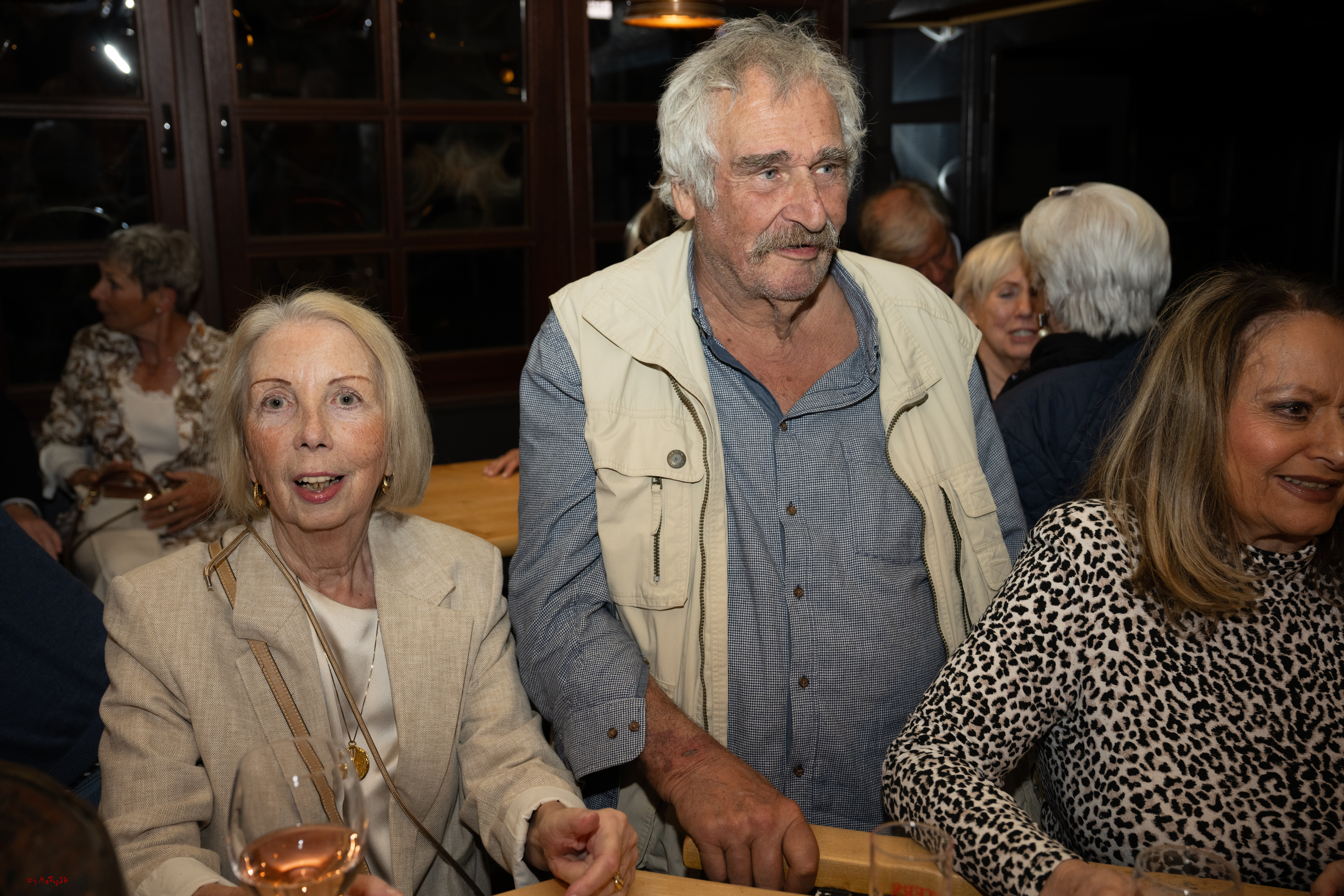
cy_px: 448
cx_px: 672
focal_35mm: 35
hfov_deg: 54.4
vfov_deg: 37.9
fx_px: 1307
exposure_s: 1/200
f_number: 4.5
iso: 640
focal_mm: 35
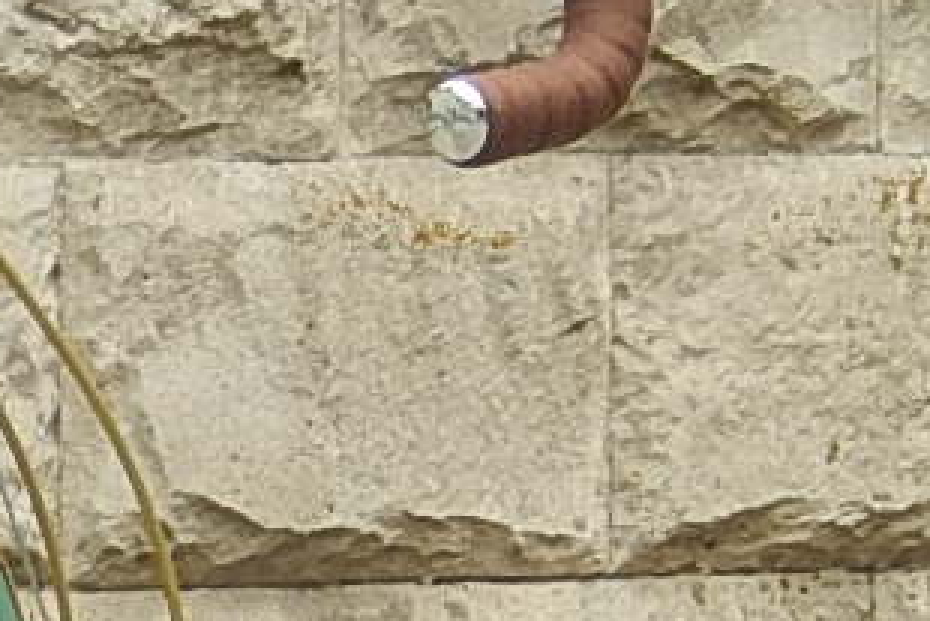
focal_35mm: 628
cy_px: 1329
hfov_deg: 3.3
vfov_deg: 2.2
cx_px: -960
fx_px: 16230
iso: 125
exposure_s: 1/50
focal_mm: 21
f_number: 5.5
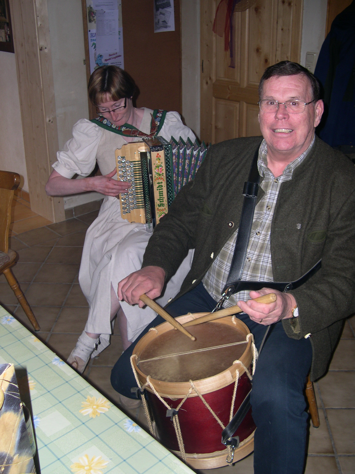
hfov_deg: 37.7
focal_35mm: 38
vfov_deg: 49.0
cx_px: 178
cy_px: 237
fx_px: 520
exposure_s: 1/60
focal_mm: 8
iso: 100
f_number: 2.8
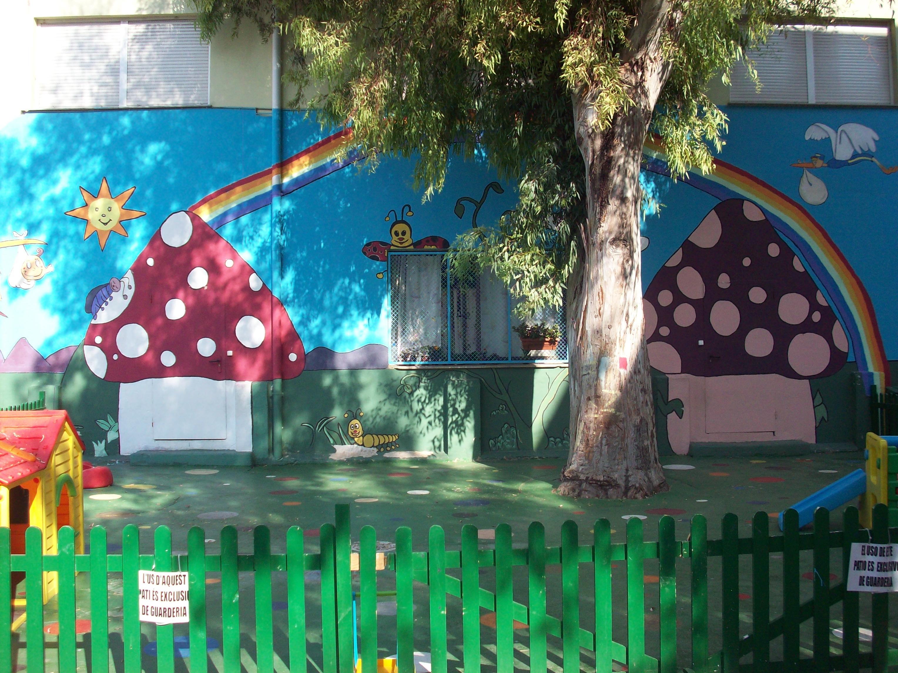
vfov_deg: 38.7
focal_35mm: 37
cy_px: 336
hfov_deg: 50.1
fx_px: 960
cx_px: 449
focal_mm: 6.2
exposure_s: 1/401
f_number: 2.8
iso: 80
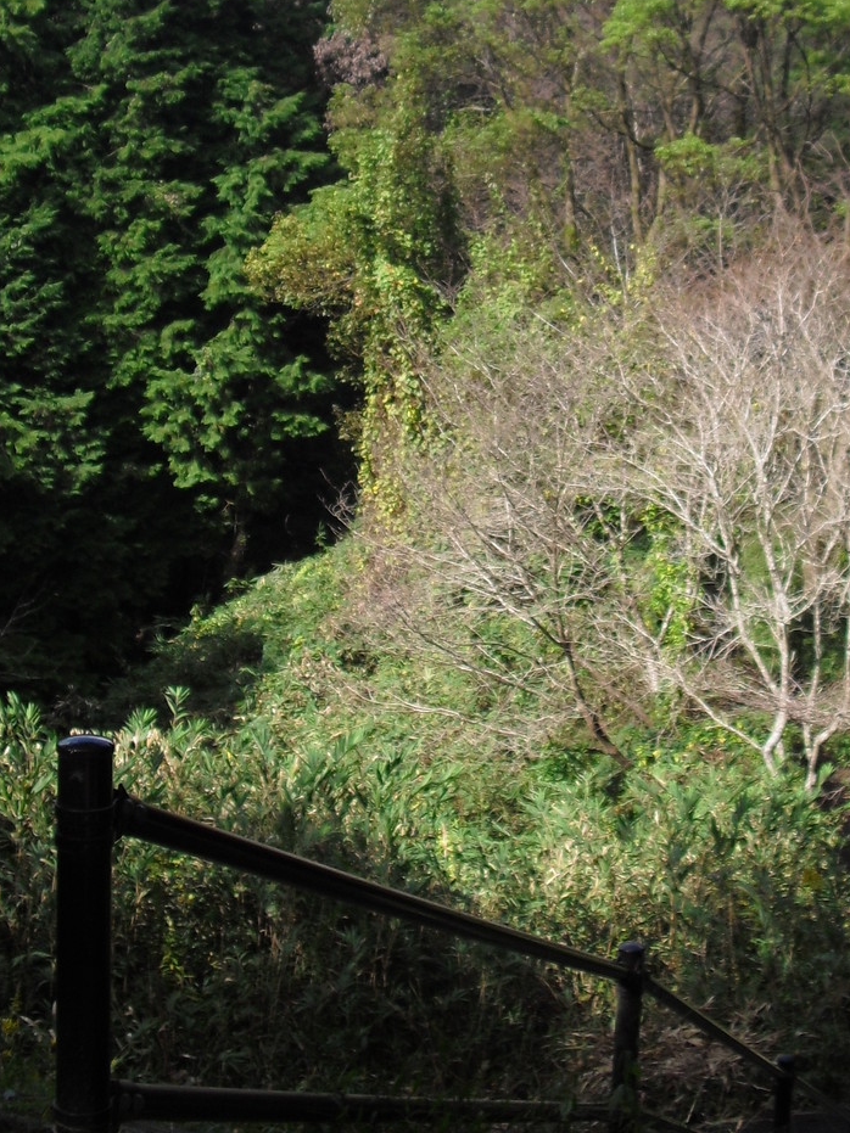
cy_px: 263
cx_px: 560
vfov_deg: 28.9
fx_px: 2161
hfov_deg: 22.2
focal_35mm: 66
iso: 100
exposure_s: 1/100
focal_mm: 6.3
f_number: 7.8
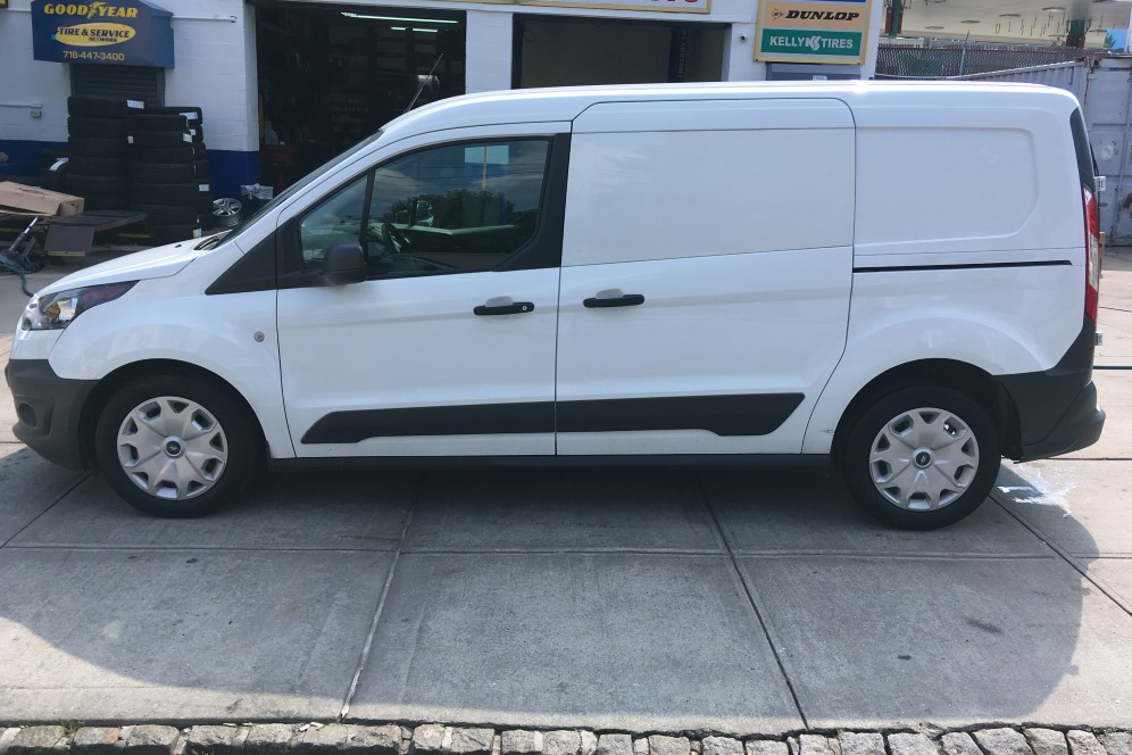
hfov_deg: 60.3
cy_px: 347
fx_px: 975
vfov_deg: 42.3
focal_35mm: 31
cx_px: 553
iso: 25
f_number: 2.2
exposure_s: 1/725
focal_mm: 4.15
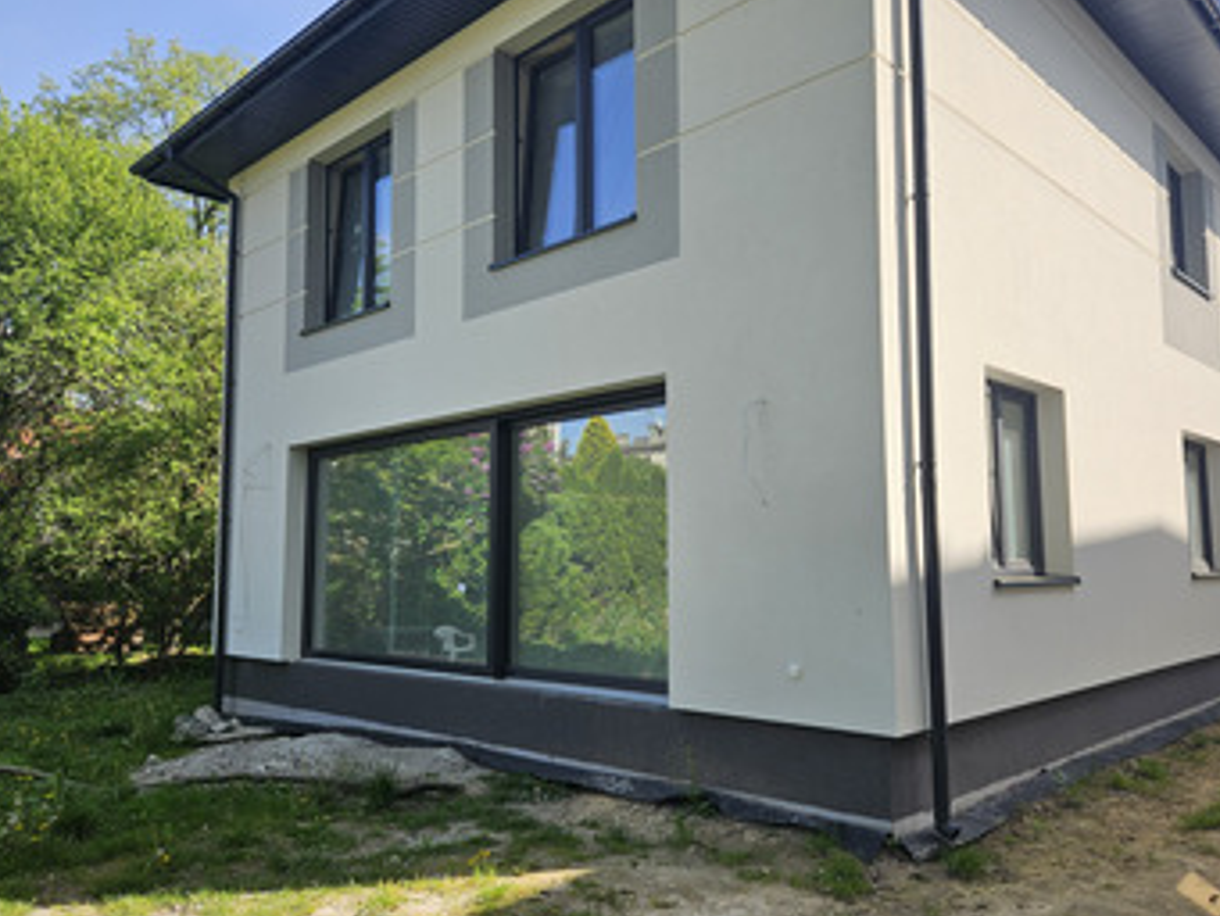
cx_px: 662
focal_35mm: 27
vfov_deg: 51.4
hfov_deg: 65.2
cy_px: 479
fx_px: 952
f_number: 1.8
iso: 25
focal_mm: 5.4
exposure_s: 1/992
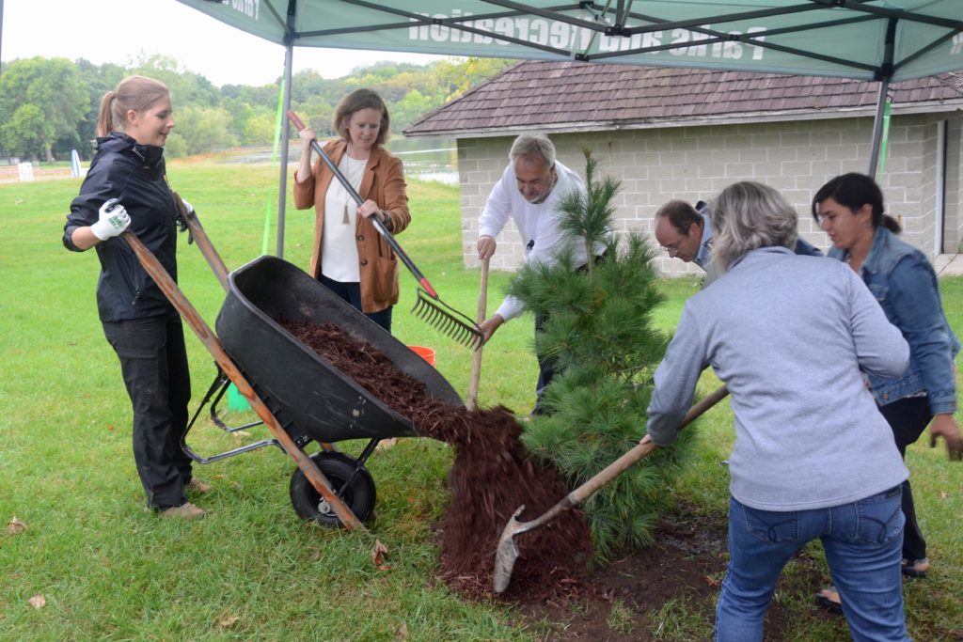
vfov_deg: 36.9
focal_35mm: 36
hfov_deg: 53.1
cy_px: 321
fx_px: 963
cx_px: 482
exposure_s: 1/80
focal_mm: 24
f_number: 6.3
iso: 1000
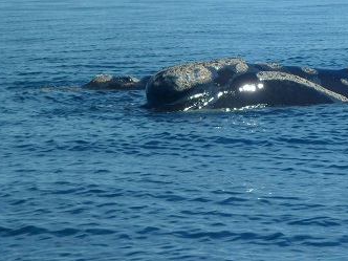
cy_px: 49
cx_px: 291
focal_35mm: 260
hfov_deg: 7.6
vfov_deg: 5.7
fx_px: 2614
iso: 80
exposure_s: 1/500
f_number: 5.9
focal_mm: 24.5
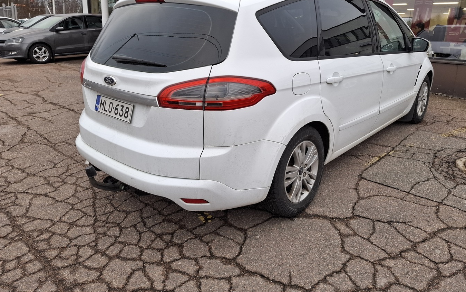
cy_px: 111
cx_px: 239
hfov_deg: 70.4
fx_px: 330
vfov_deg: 47.2
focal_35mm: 26
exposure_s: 1/100
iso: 50
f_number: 1.8
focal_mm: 5.54
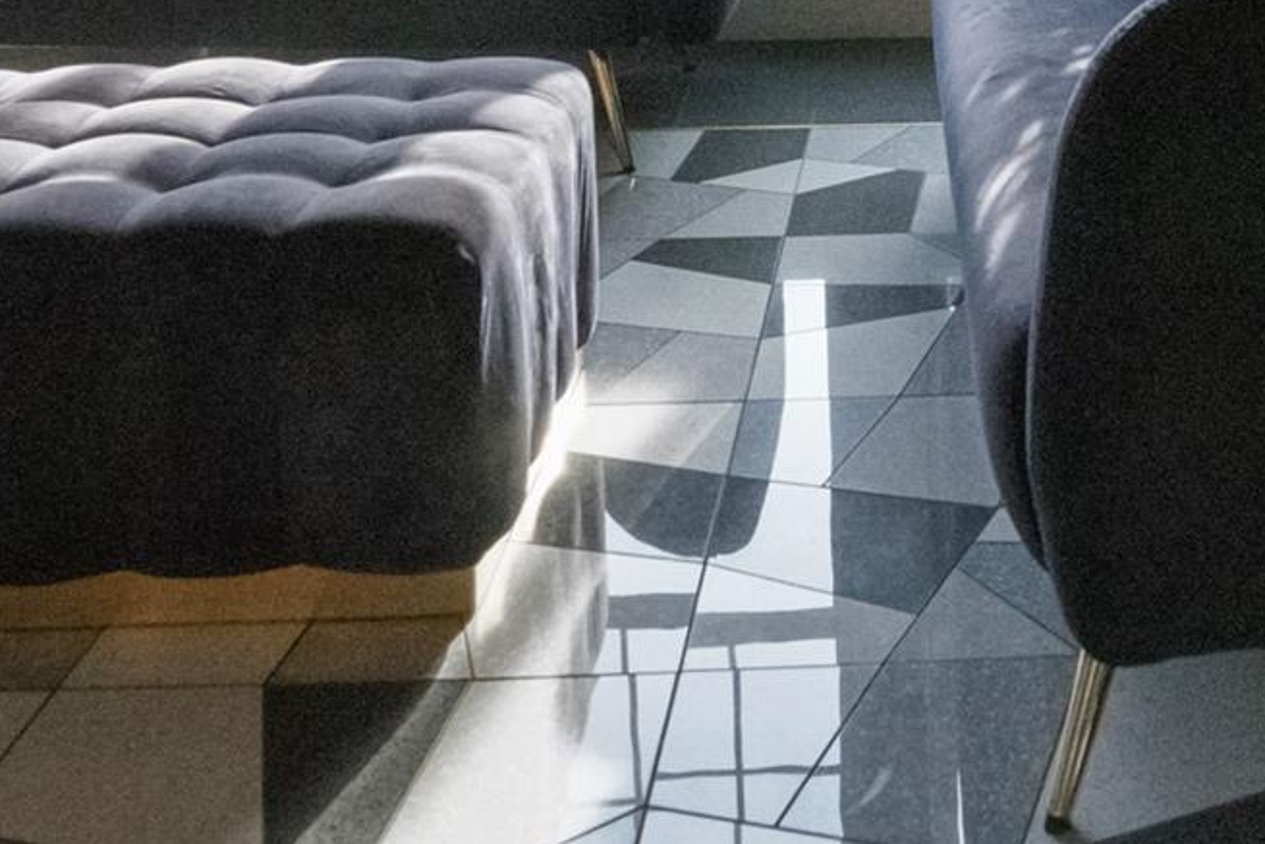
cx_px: 1122
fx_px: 1757
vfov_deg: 22.0
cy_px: -455
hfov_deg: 37.2
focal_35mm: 50
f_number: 8
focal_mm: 16
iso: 51200
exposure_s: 1/1600
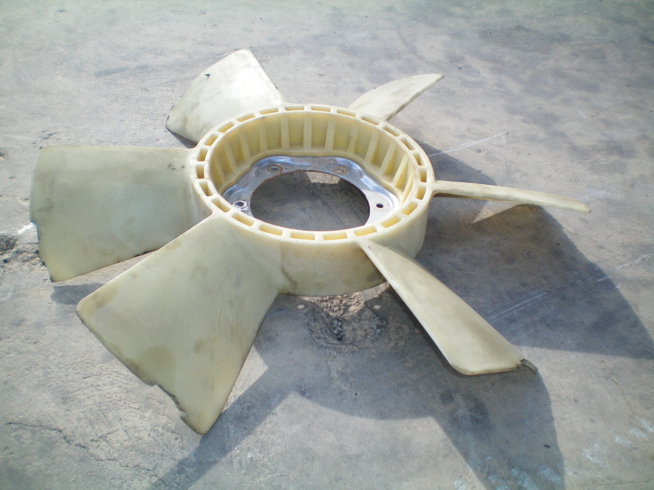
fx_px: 718
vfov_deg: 37.7
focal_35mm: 38
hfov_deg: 49.0
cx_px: 327
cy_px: 245
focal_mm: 6.3
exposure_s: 1/400
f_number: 3.1
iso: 64
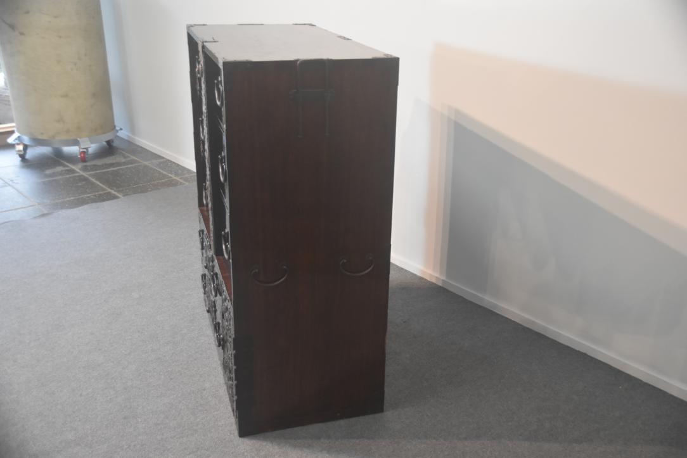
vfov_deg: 40.0
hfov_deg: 57.2
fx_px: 630
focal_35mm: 33
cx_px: 344
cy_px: 229
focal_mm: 22
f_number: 3.8
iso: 1250
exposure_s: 1/60
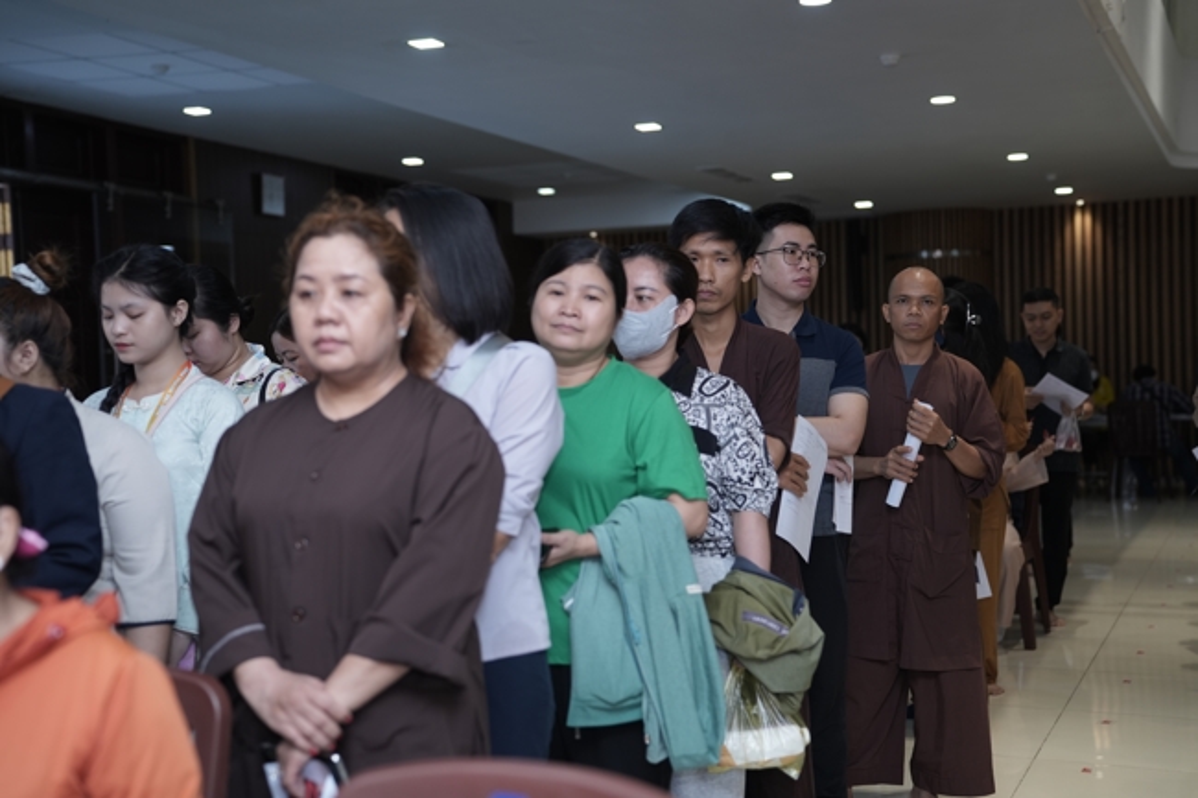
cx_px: 599
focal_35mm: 50
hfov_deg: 39.6
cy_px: 399
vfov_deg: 27.0
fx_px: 1663
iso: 500
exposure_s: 1/250
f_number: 2.5
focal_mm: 50
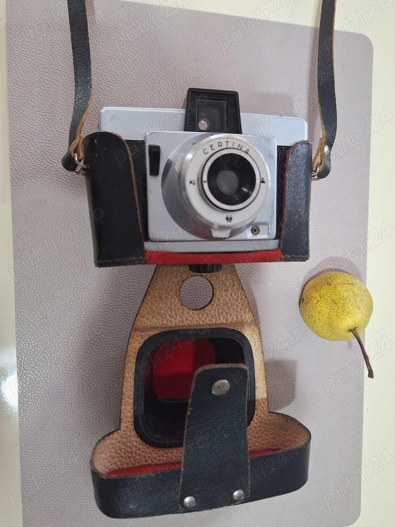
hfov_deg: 53.0
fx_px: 396
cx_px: 212
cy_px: 267
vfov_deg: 67.3
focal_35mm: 26
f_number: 1.8
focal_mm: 5.54
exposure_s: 1/33
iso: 250
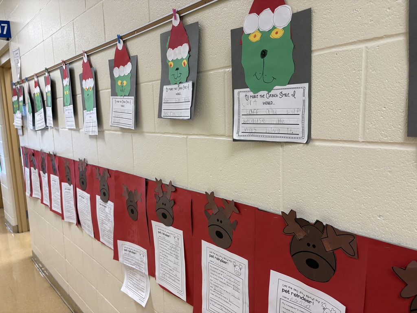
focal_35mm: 26
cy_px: 156
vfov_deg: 53.1
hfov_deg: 67.3
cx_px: 208
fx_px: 313
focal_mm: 5.96
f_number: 1.6
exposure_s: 1/60
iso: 100
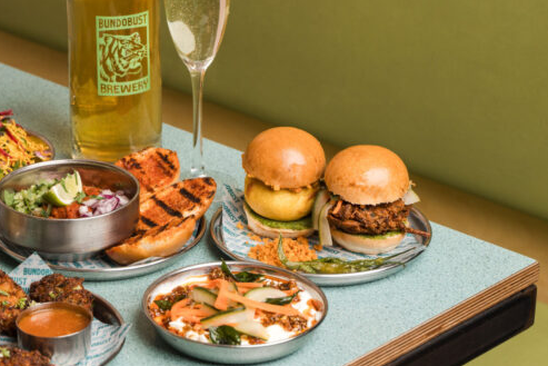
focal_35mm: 142
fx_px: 2162
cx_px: 116
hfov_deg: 14.4
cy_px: 128
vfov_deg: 9.7
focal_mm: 70
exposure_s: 1/160
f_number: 5.6
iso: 320
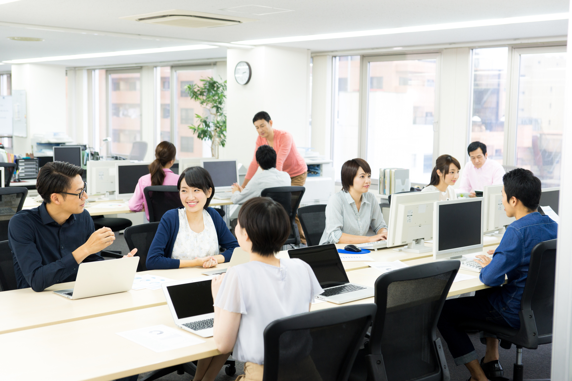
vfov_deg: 27.0
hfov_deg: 39.6
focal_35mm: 50
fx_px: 794
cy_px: 190
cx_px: 286
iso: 400
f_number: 3.5
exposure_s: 1/60
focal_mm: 50
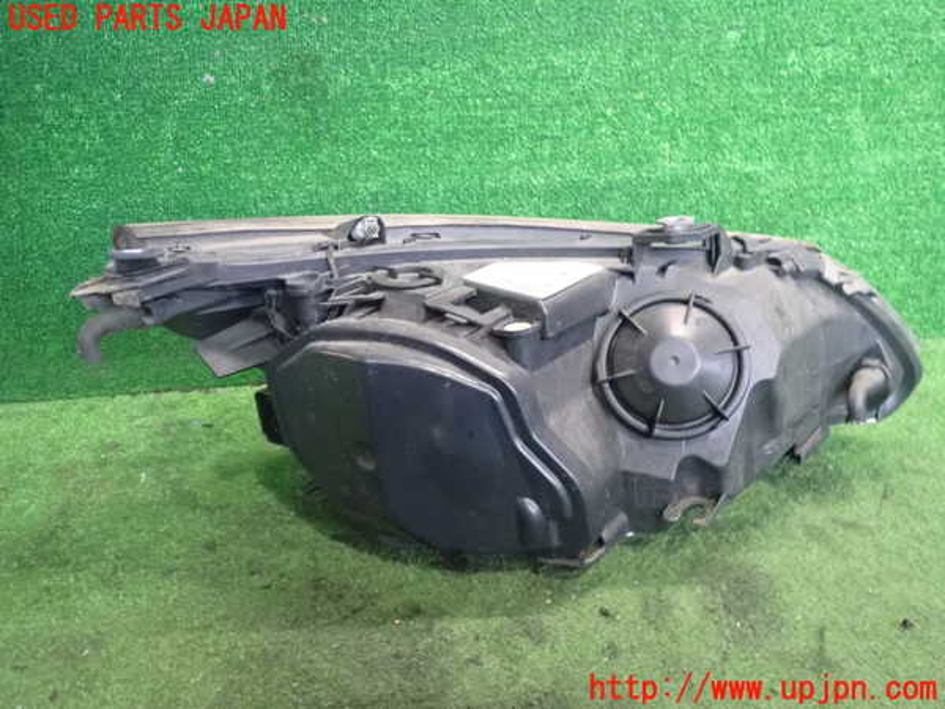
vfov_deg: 46.8
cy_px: 354
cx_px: 472
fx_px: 819
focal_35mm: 30
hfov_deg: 60.0
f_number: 2.3
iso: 1600
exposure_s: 1/80
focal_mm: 5.4
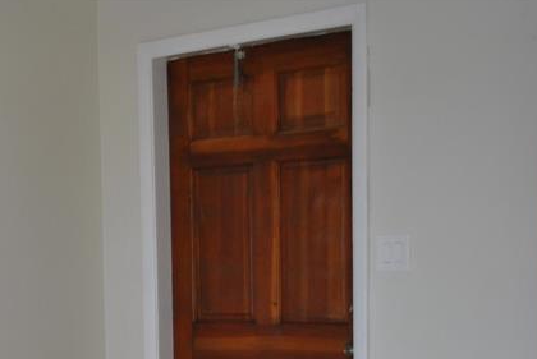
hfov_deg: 20.3
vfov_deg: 14.0
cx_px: -84
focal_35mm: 95
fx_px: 1419
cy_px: 430
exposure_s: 1/50
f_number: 4.2
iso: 200
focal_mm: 26
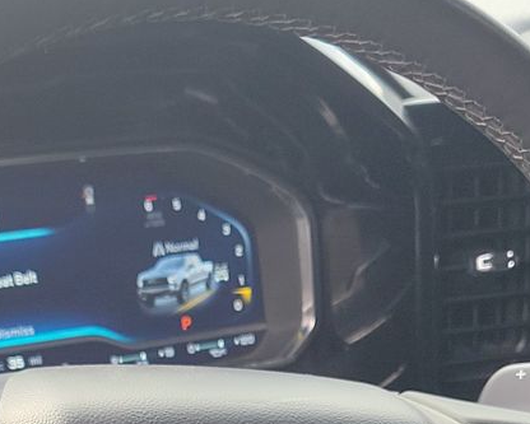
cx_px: 197
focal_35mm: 90
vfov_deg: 16.1
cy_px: 574
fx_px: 1412
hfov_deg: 21.2
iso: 85
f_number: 1.8
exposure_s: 1/59
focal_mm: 6.7
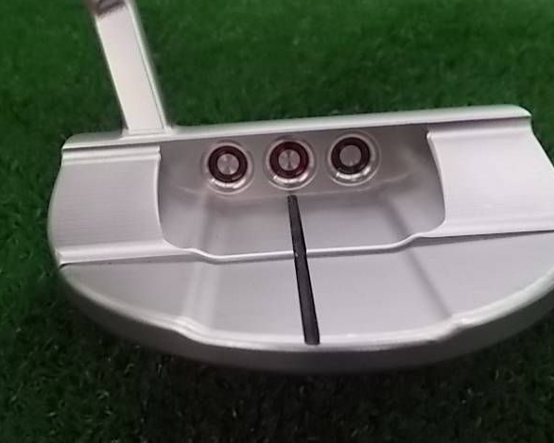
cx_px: 277
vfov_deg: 45.8
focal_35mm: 32
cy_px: 217
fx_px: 525
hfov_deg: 55.7
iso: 500
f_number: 3.4
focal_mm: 5.3
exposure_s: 1/125
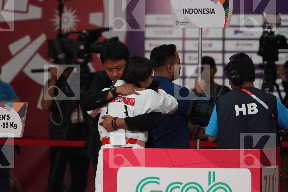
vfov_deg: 2.7
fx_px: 4048
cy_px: 82
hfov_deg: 4.1
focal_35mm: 506
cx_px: 127
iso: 6400
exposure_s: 1/1000
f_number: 4
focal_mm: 280
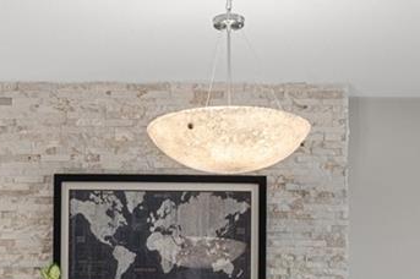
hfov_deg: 24.2
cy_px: 417
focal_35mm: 84
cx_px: 176
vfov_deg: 15.1
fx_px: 979
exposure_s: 1/3
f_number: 9
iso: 320
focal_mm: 18
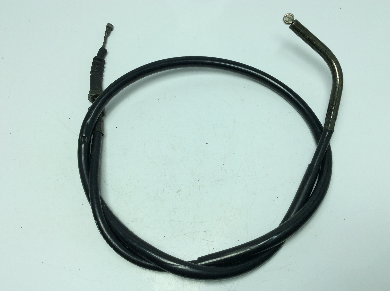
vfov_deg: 44.1
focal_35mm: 32
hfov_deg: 56.9
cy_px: 146
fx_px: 360
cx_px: 195
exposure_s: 1/545
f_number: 2.4
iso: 32
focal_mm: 3.3
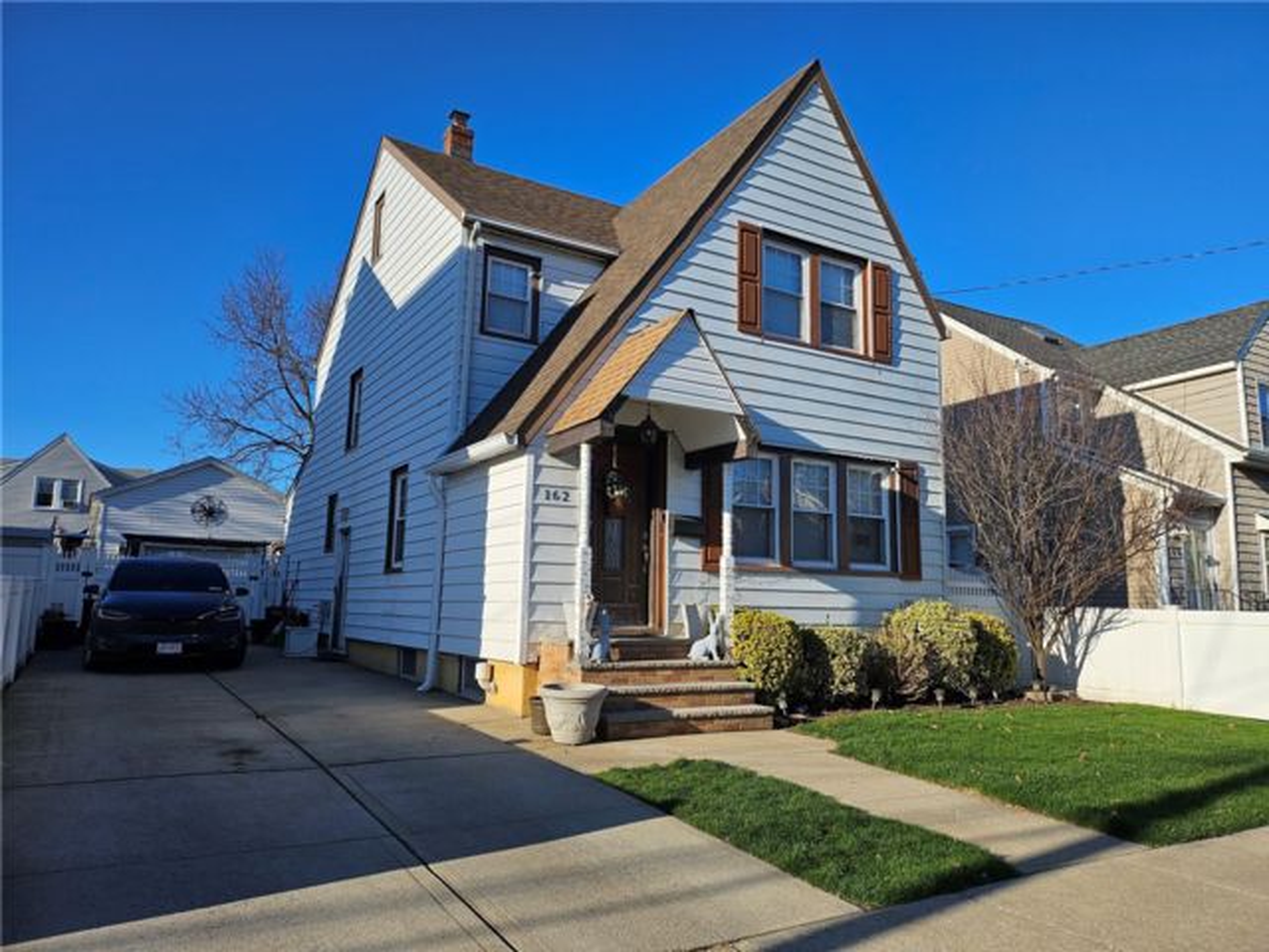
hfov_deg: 71.6
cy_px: 476
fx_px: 880
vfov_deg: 56.8
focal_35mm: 24
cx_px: 634
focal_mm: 5
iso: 50
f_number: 1.8
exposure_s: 1/4326
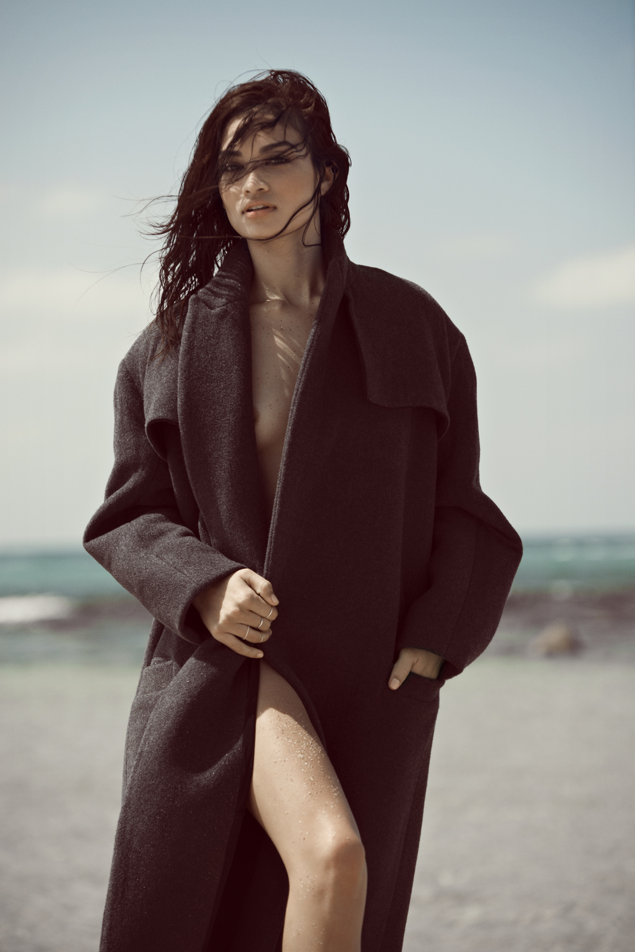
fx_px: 3568
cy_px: 476
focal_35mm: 135
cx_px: 318
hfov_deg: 10.2
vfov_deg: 15.2
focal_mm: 135
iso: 200
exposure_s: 1/1250
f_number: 4
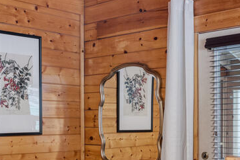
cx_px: 118
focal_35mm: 68
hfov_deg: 29.8
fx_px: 451
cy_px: 126
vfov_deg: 19.9
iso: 200
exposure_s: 1/1.25
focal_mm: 20.5
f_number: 8
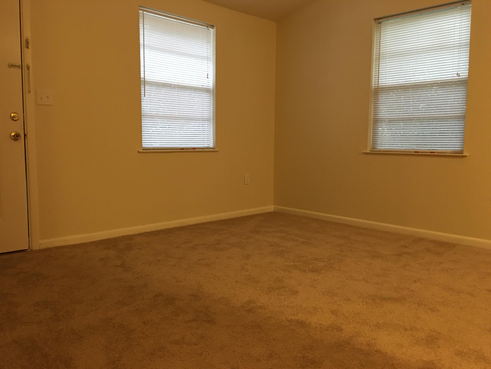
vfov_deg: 48.2
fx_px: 411
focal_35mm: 29
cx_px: 246
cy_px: 184
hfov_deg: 61.7
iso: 80
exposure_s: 1/8
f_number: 2.2
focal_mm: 4.15
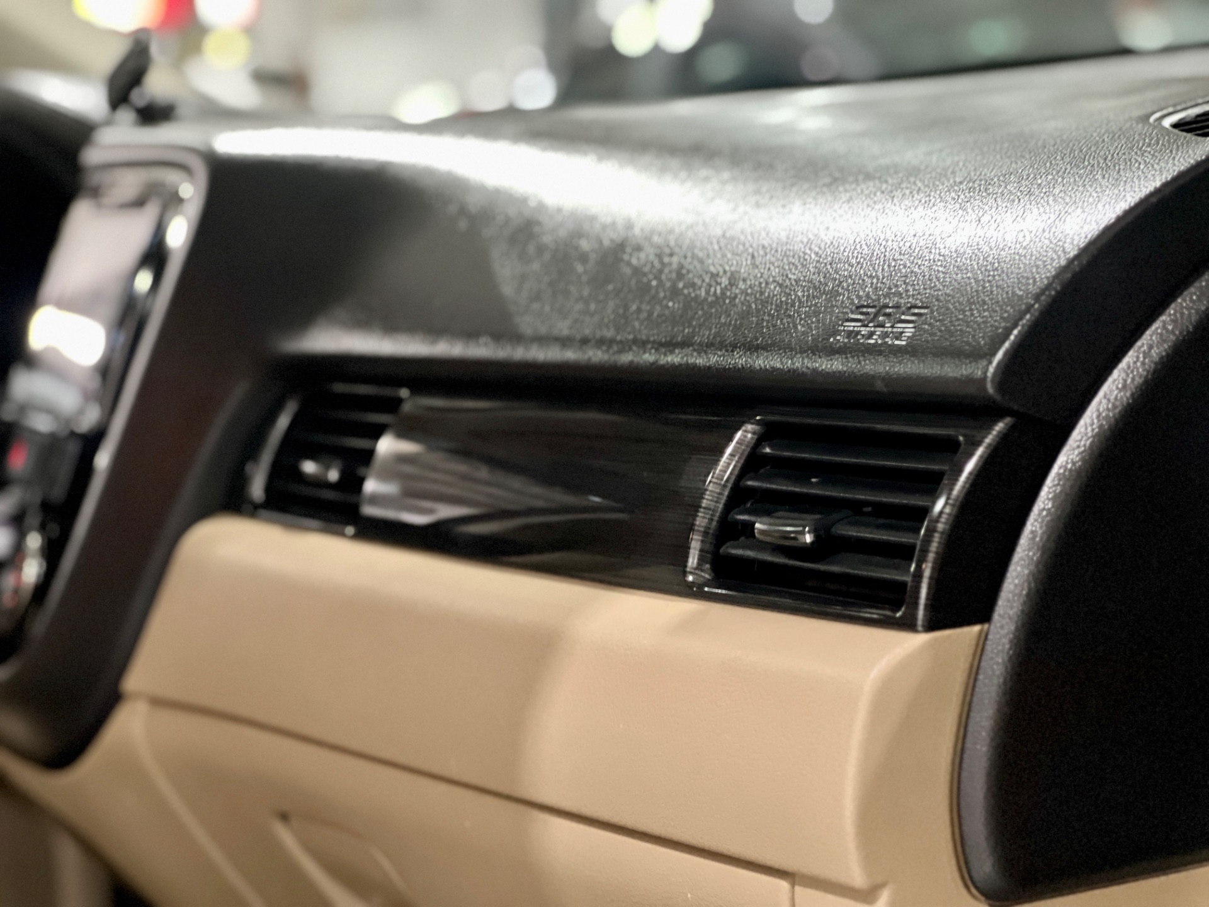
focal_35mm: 77
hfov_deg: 25.3
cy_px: 454
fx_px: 2689
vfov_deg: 19.1
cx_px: 604
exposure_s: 1/15
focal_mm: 9
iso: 500
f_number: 2.8
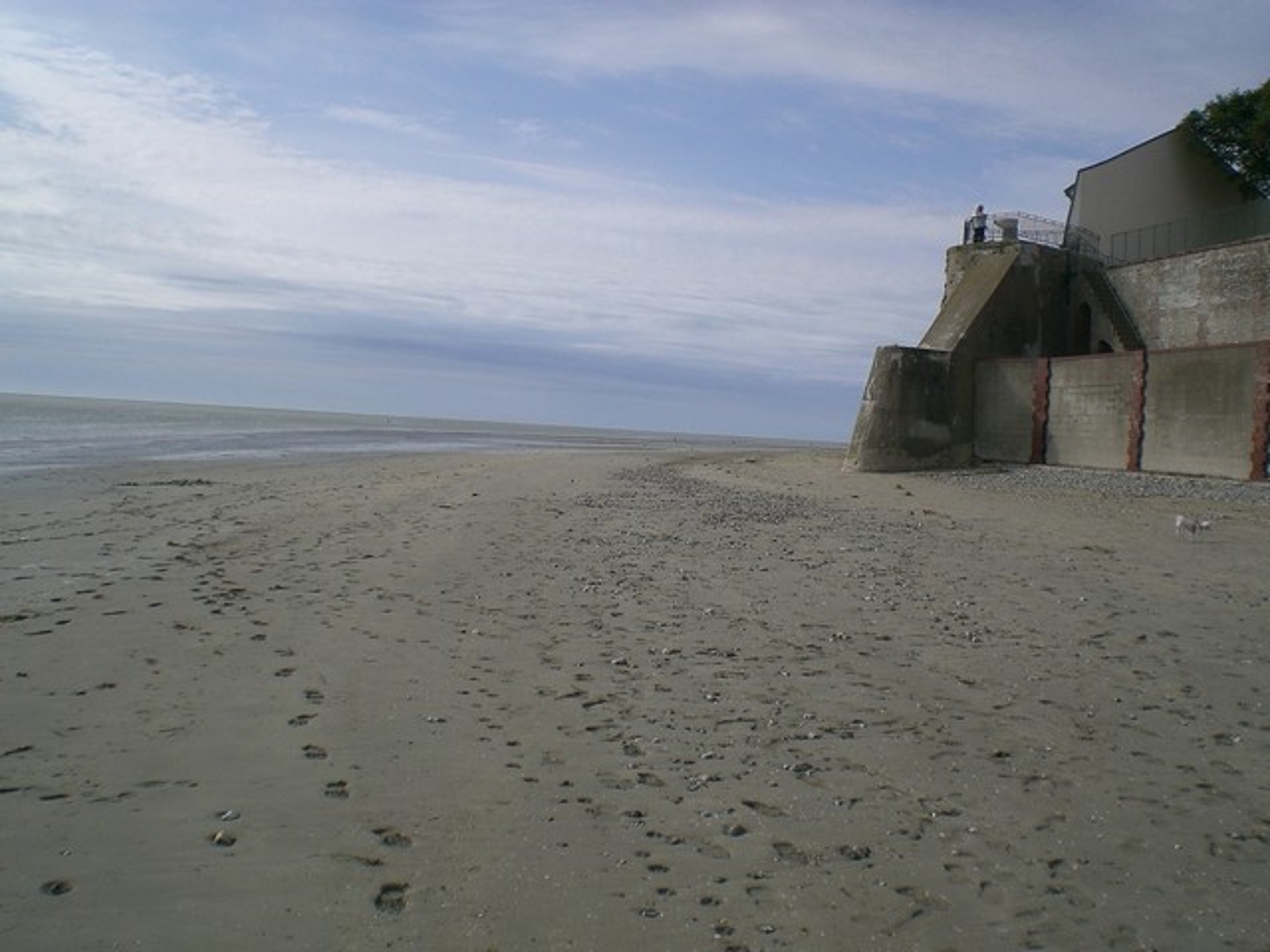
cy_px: 476
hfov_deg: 49.0
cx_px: 635
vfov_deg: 37.7
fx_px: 1394
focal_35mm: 38
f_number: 4.4
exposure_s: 1/800
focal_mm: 6.3
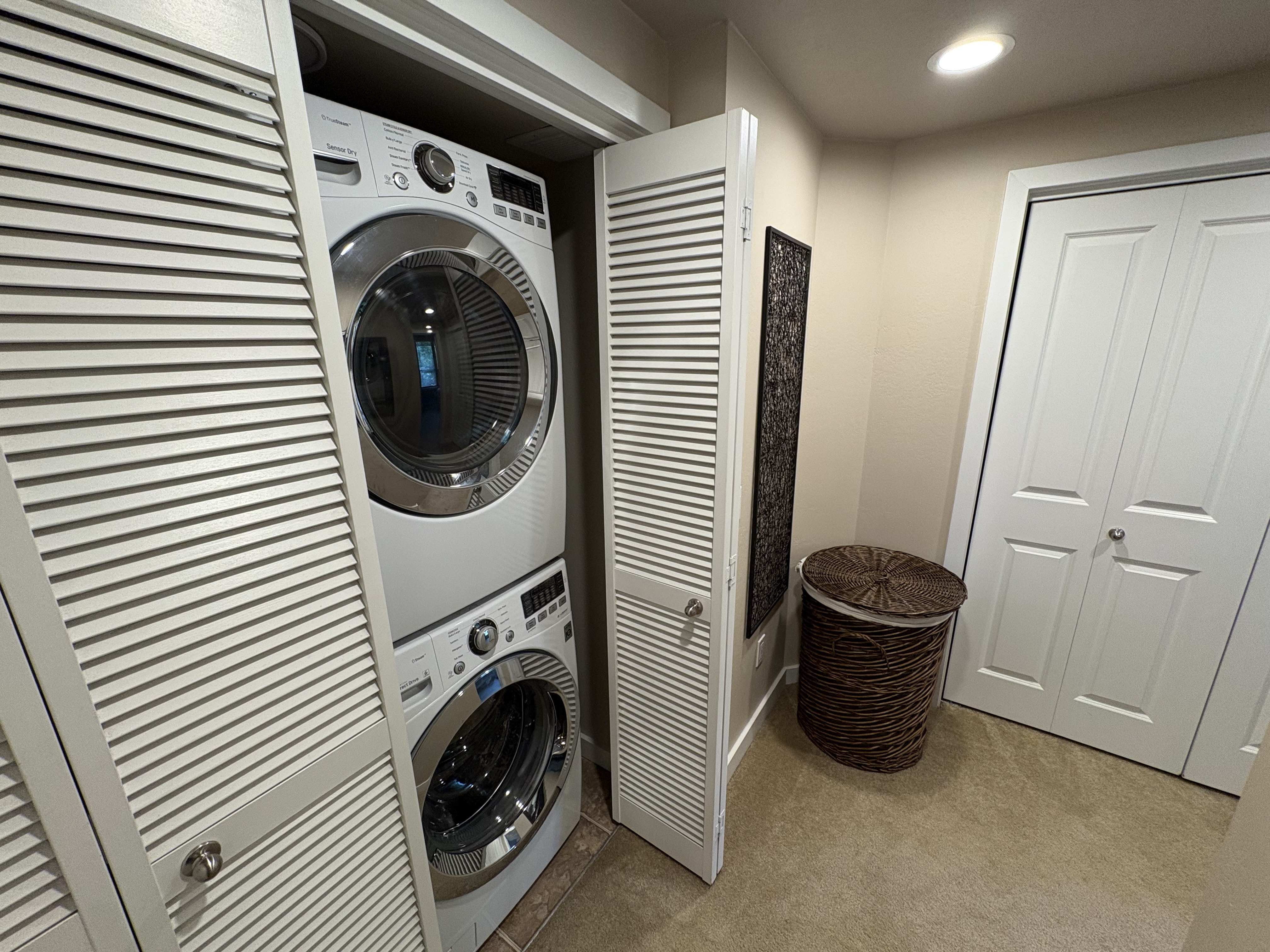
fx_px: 514
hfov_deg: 102.1
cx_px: 635
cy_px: 476
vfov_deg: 85.7
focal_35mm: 14
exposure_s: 1/60
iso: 200
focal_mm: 2.22
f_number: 2.2
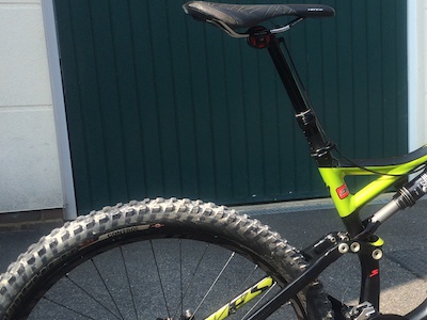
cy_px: 231
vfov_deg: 25.0
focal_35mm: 58
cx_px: 374
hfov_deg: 31.8
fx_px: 715
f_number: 2.2
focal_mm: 4.15
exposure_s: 1/578
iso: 32
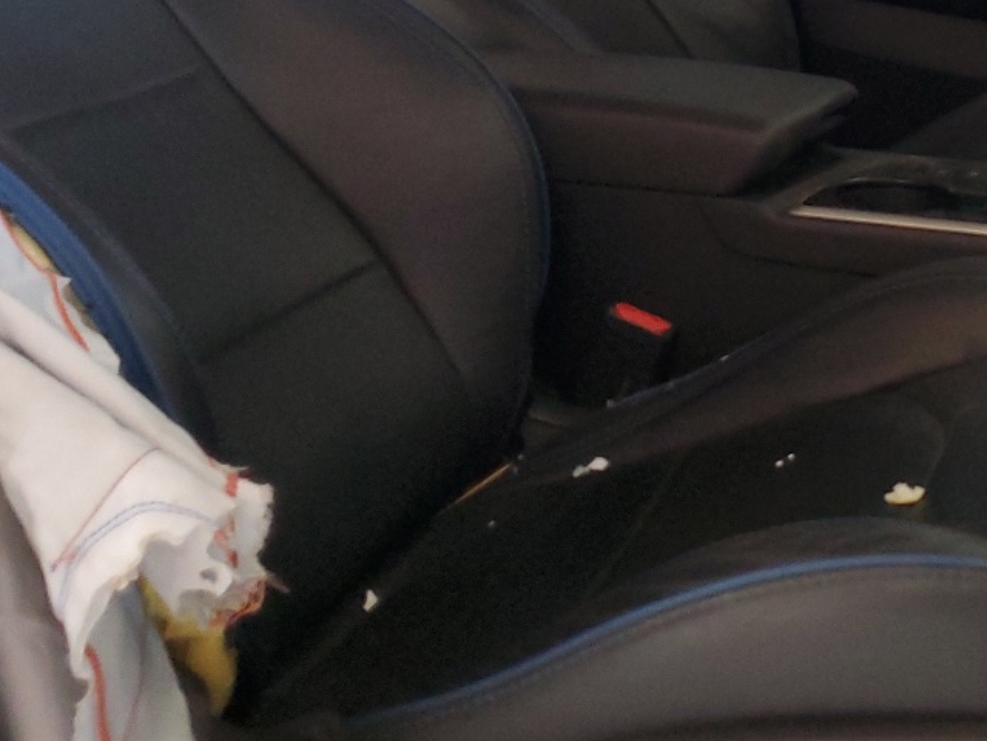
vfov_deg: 21.7
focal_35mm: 65
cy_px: -8
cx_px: 918
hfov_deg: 28.5
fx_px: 1853
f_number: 1.5
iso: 289
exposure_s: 1/20
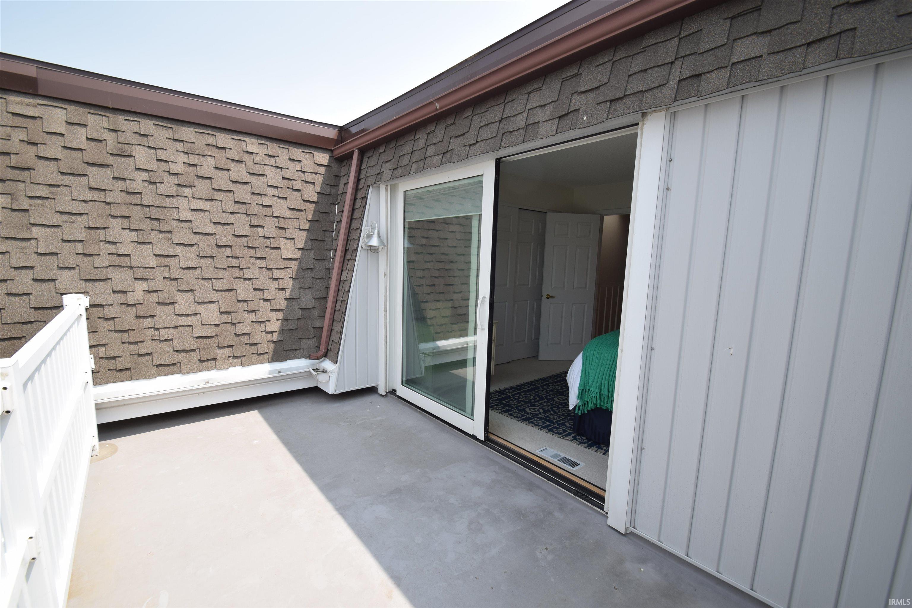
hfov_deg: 100.4
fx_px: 380
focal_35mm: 15
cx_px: 456
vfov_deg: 77.3
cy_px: 304
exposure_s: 1/320
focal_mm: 10
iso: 200
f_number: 9
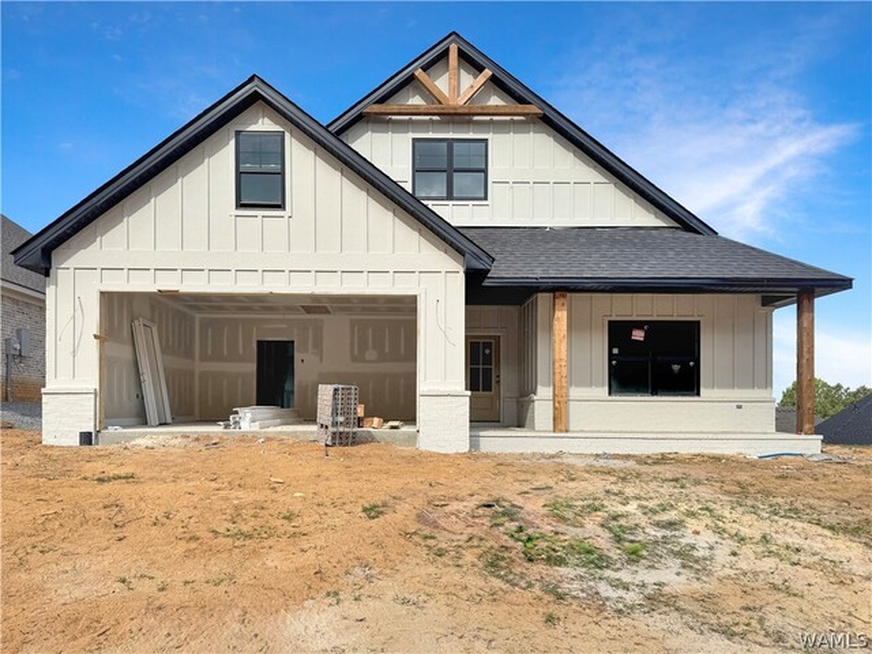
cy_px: 327
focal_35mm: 24
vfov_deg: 56.8
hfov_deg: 71.6
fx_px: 605
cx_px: 436
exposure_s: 1/4310
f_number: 1.78
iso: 80
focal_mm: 6.76
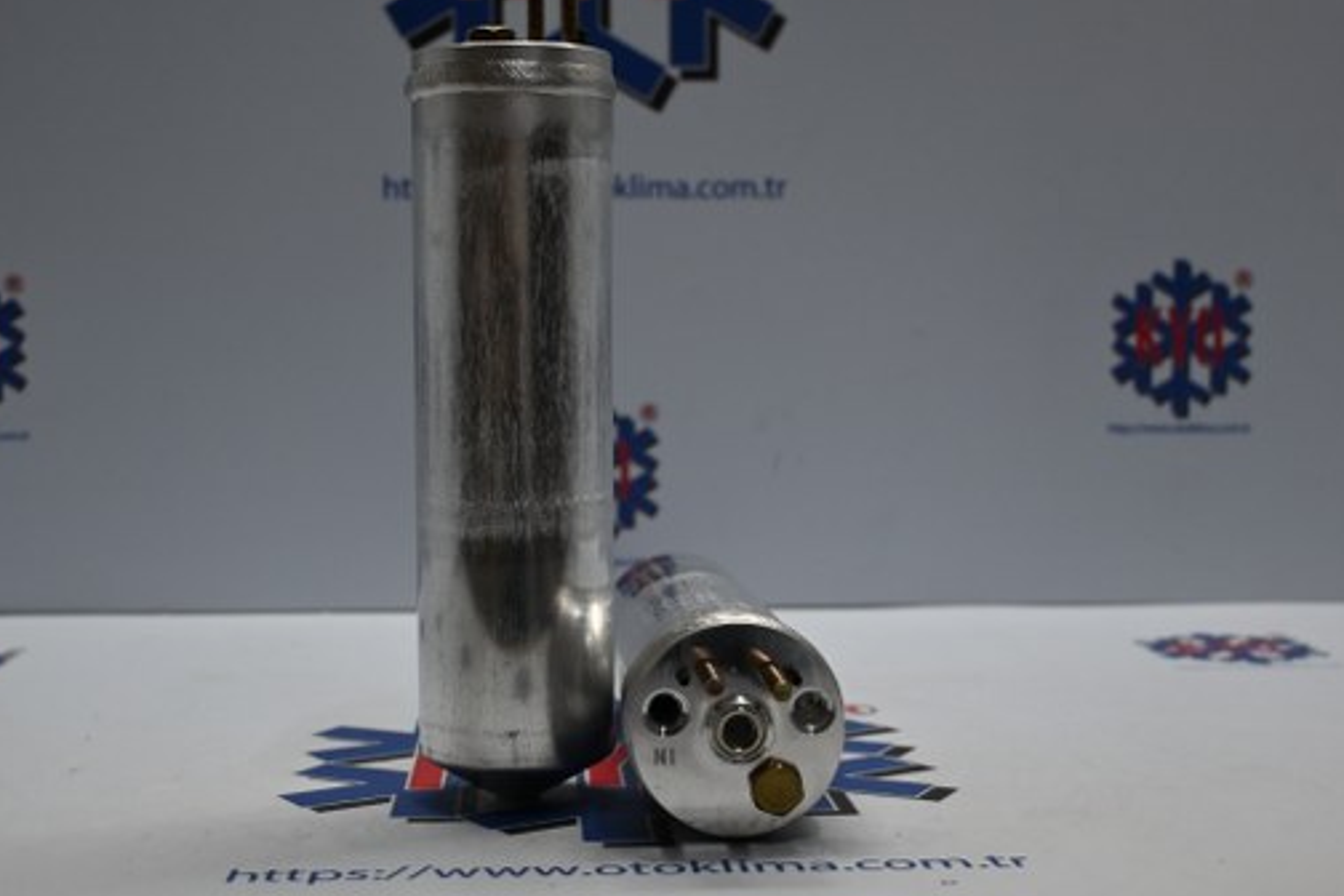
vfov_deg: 27.0
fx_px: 1867
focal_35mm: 50
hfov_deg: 39.6
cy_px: 448
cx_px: 600
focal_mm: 28
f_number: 4.5
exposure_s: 1/125
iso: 560
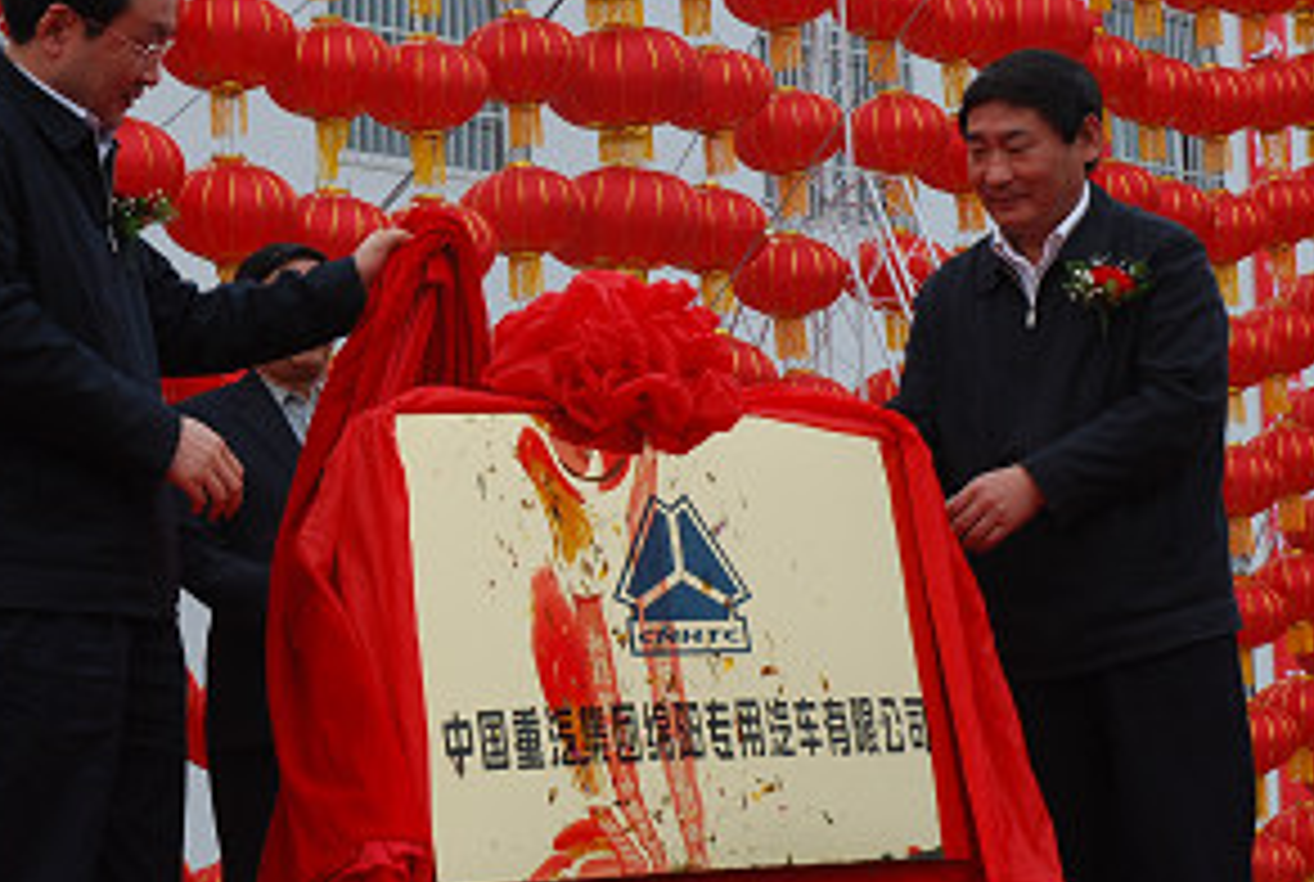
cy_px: 324
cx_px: 626
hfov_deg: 18.1
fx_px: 4133
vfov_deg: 12.2
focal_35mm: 113
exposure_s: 1/180
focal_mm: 44
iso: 200
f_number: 8
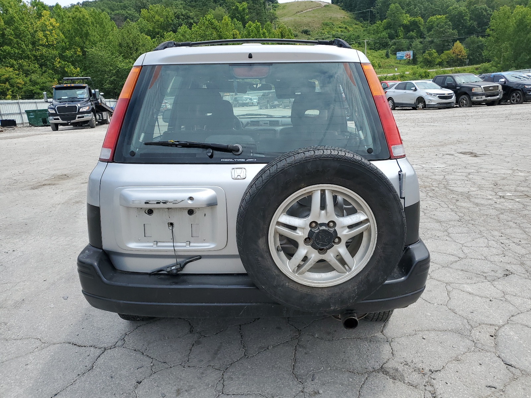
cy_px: 199
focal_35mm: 26
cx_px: 266
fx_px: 399
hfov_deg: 67.3
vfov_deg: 53.1
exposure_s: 1/2500
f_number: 1.5
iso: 50
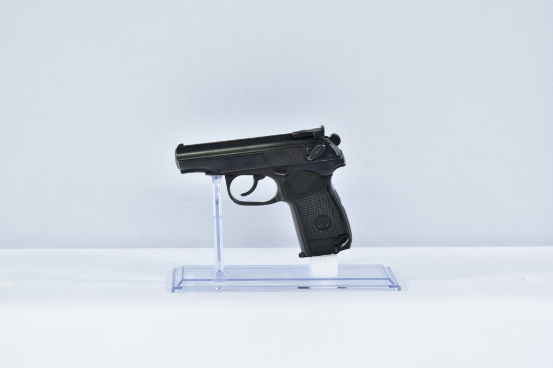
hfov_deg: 27.0
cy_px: 184
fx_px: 1152
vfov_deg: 18.2
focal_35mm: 75
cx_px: 276
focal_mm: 50
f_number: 5.6
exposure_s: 1/20
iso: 640
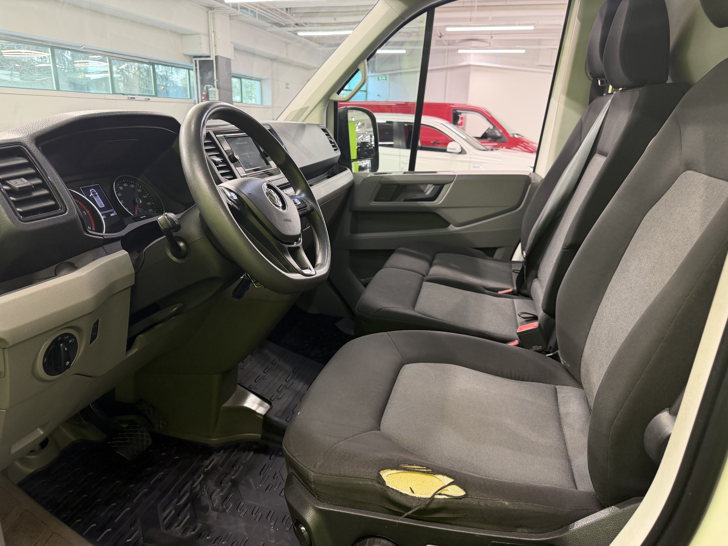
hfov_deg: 71.6
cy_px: 273
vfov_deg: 56.8
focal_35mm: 24
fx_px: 505
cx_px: 364
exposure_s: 1/50
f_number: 1.78
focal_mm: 6.76
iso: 160
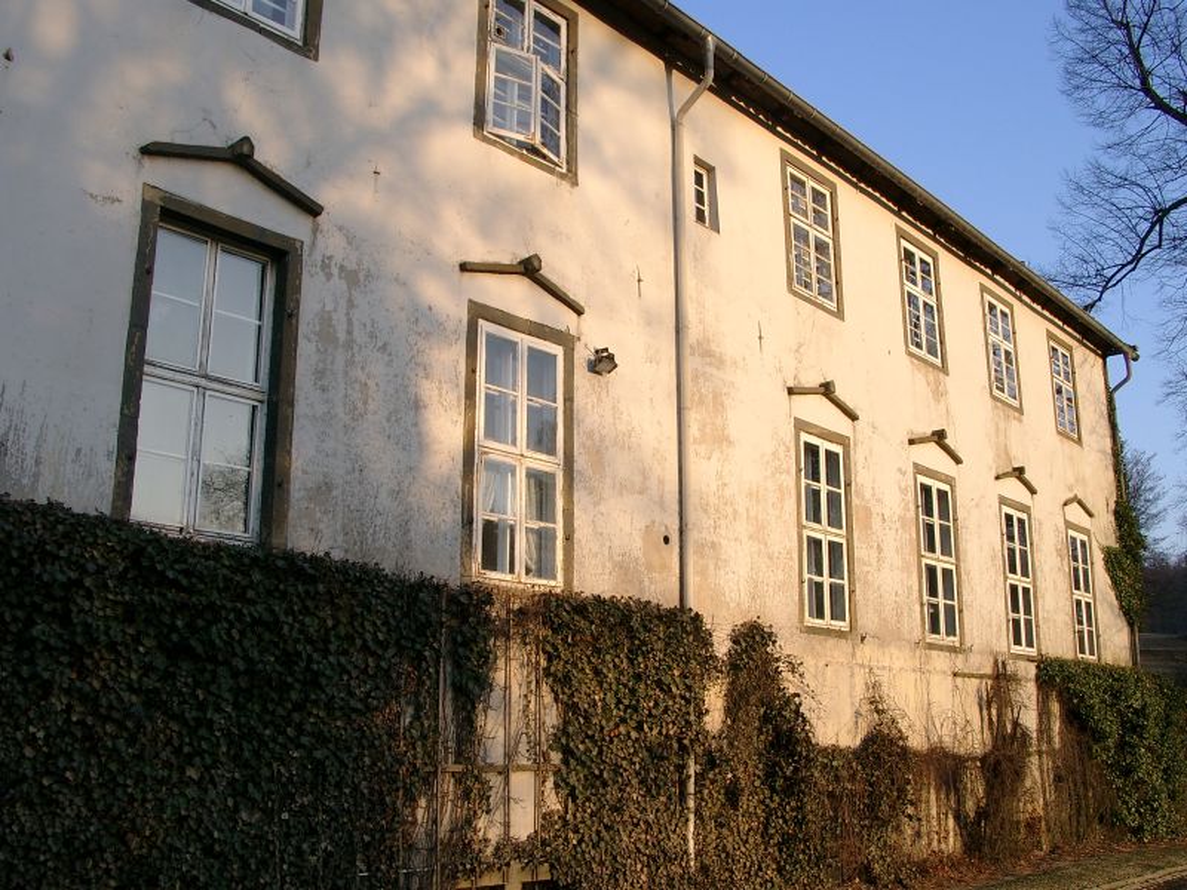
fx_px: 1166
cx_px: 594
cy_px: 445
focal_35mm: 34
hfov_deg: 54.0
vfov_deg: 41.8
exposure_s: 1/236
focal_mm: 7.13
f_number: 4
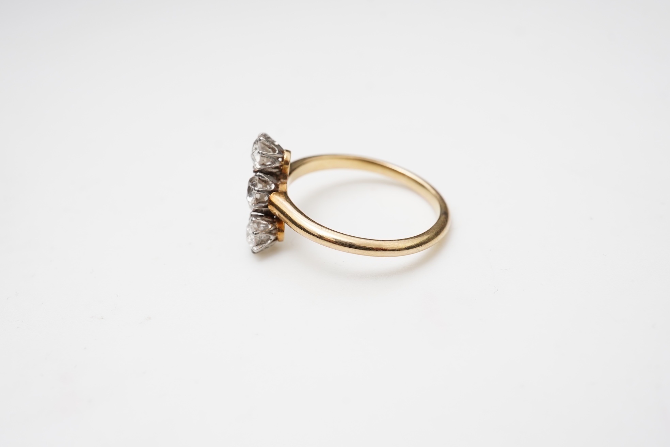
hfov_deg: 43.6
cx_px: 335
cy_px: 224
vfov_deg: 29.9
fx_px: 837
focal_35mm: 45
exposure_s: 1/125
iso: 320
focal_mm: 30
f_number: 16
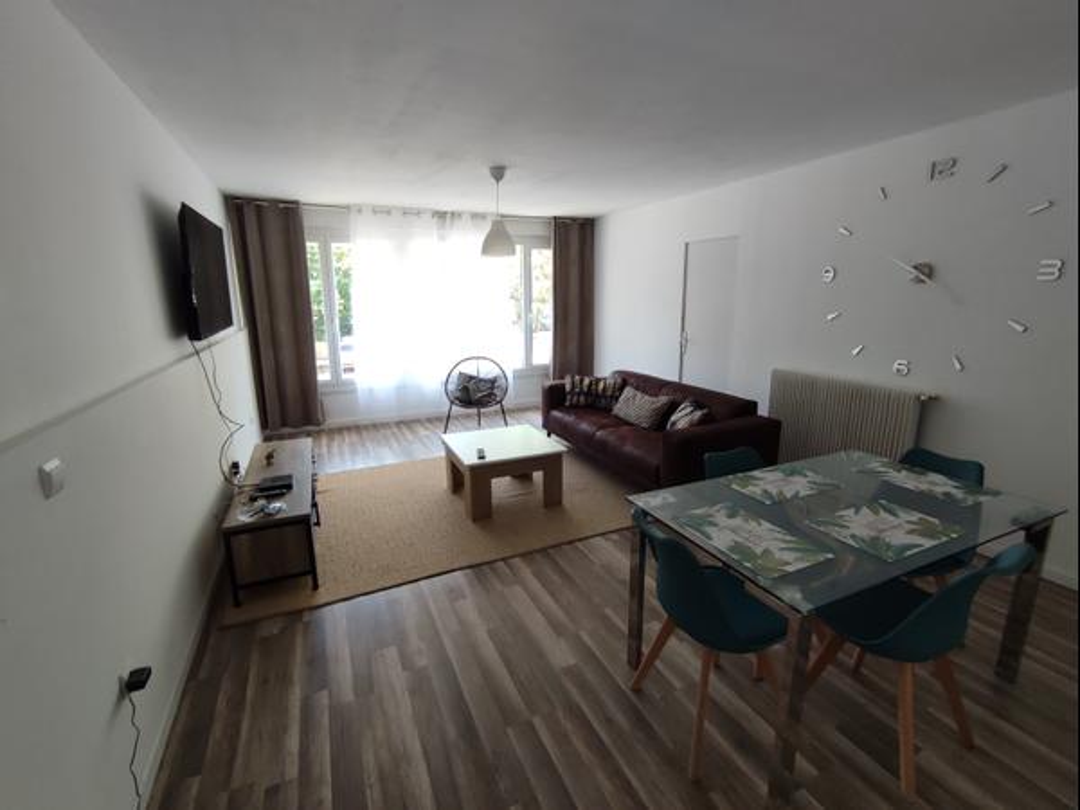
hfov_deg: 94.5
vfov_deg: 78.1
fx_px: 499
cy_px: 405
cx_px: 540
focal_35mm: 16
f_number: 2.2
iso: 179
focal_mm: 1.65
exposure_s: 1/100
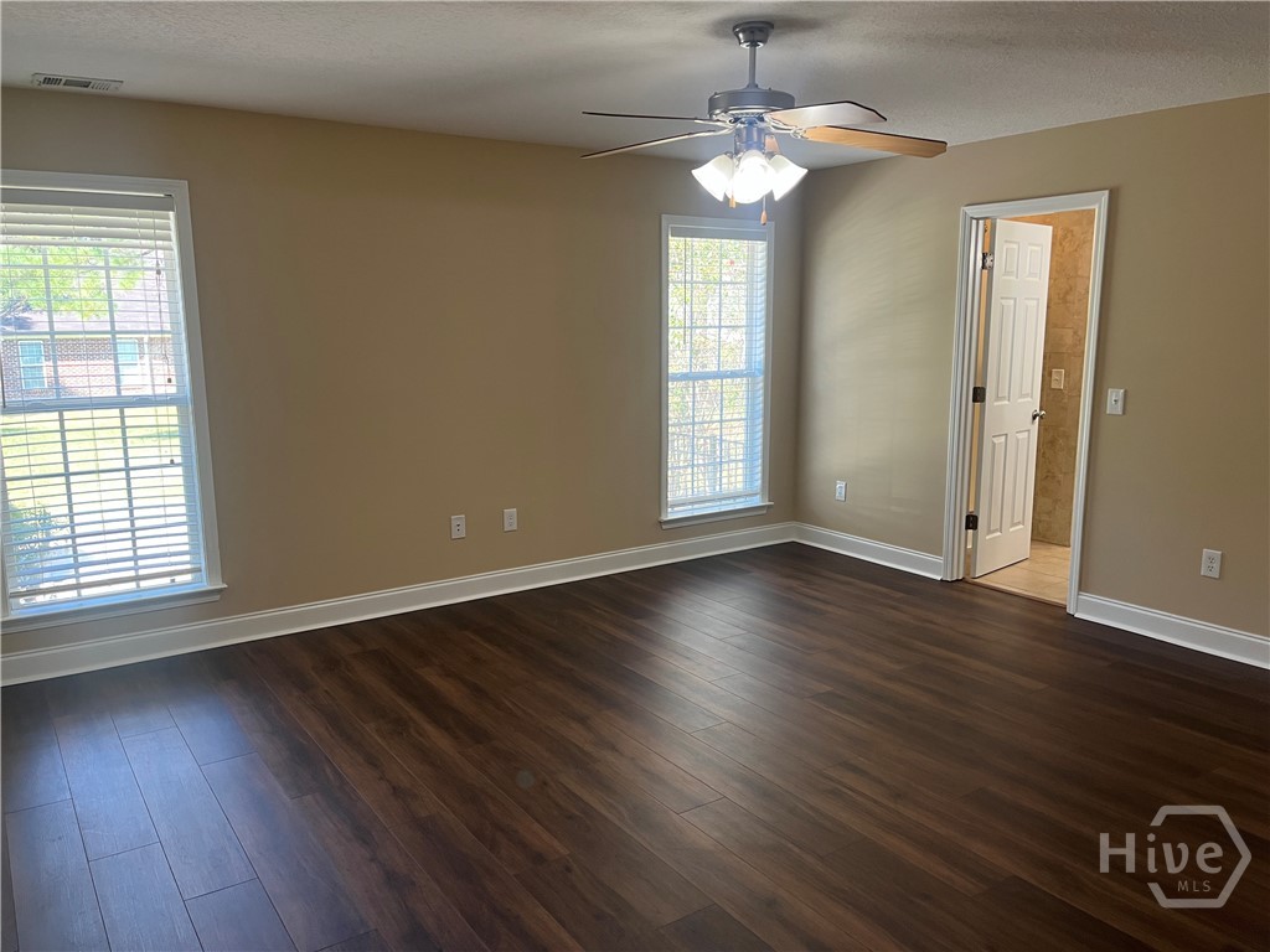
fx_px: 954
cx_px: 635
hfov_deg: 67.3
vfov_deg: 53.1
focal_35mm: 26
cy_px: 476
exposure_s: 1/60
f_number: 1.6
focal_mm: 5.1
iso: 80
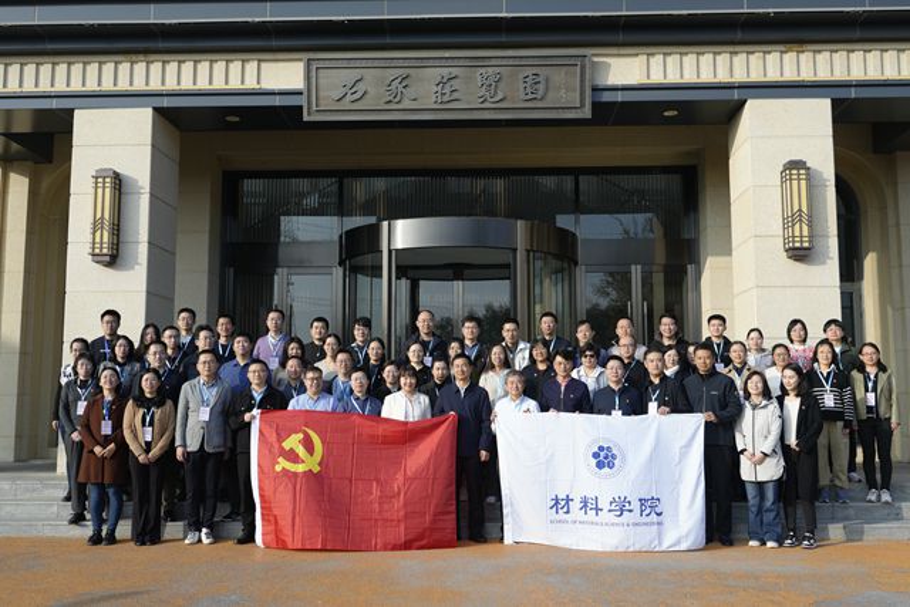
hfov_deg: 53.1
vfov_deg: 36.9
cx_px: 455
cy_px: 304
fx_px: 910
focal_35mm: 36
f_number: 5
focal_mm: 24
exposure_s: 1/320
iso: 100
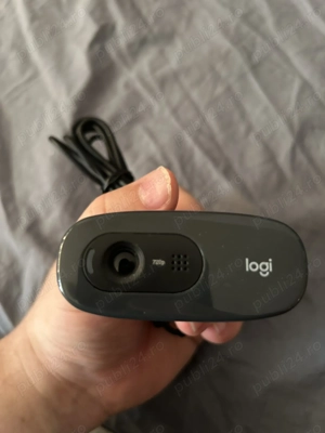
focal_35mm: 26
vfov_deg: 67.3
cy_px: 216
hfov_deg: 53.1
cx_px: 162
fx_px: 325
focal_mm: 5.7
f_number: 1.5
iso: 640
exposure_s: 1/35
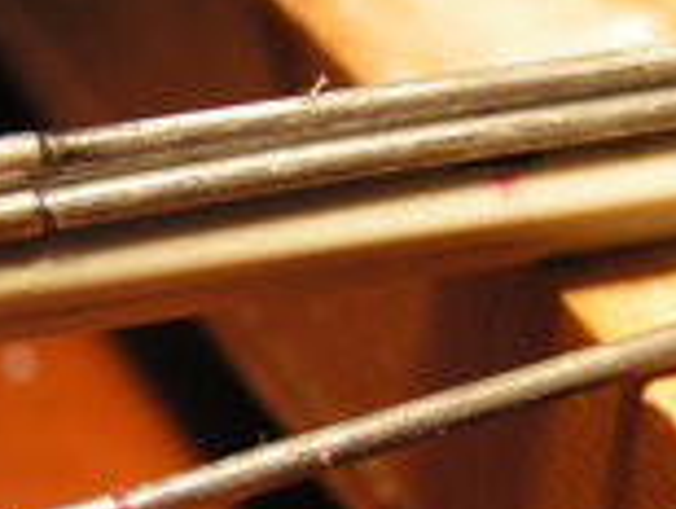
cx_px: 127
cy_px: 285
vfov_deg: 8.6
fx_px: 3403
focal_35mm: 174
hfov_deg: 11.3
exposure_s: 1/80
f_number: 3.2
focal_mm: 11.1
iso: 80
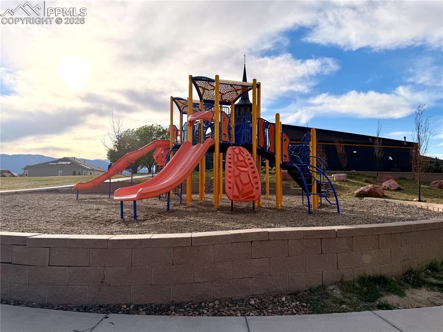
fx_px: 307
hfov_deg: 71.6
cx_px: 222
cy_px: 166
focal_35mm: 24
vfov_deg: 56.8
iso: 80
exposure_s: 1/7353
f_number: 1.78
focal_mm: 6.76
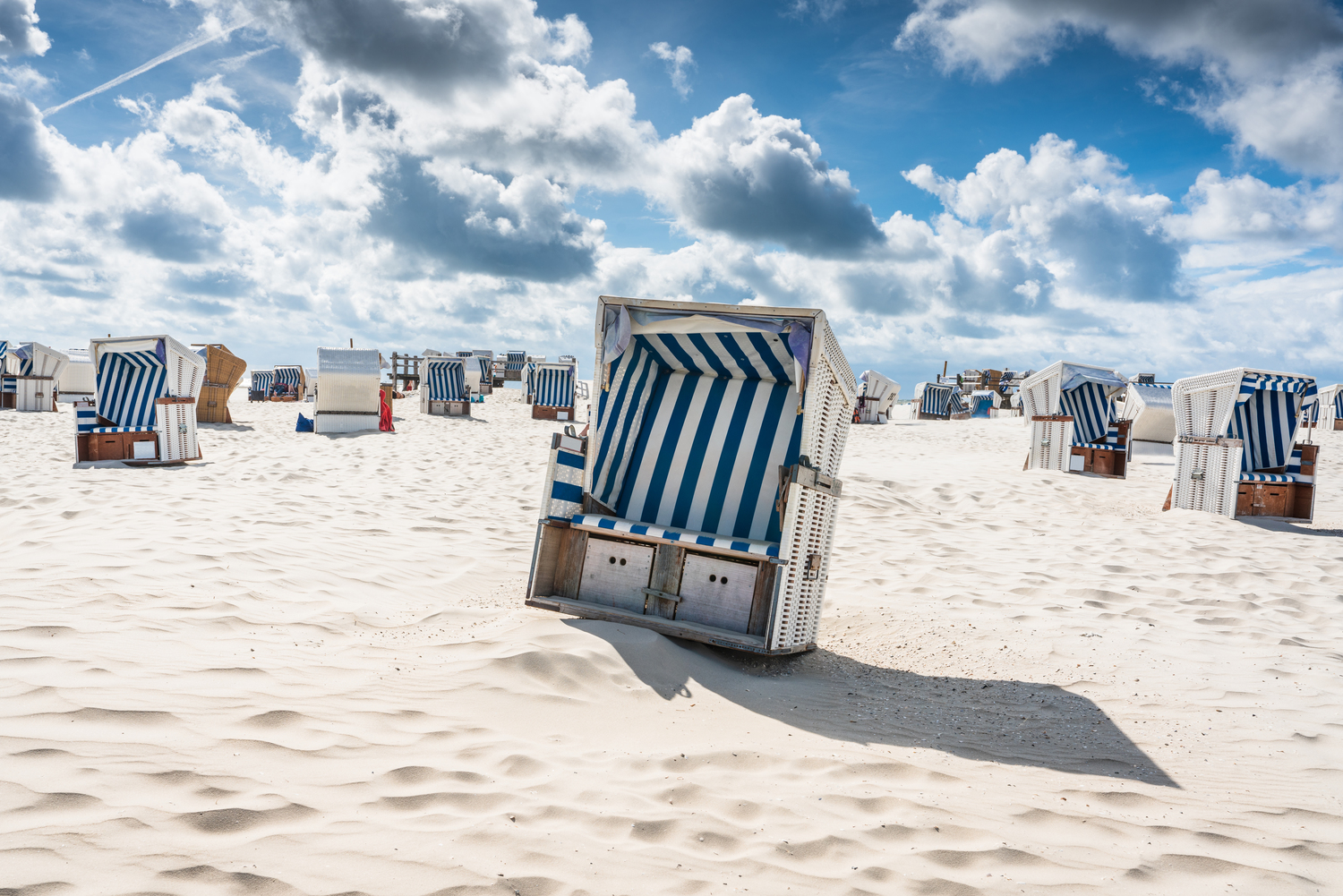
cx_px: 672
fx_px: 1082
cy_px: 448
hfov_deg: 63.6
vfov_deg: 45.0
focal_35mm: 29
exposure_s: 1/200
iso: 100
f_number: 11
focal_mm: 29
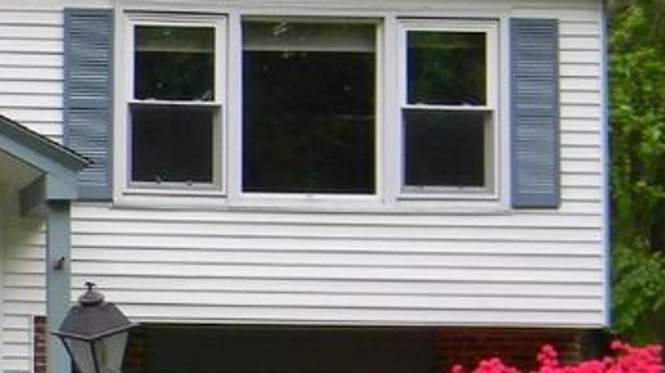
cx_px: -254
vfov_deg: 7.4
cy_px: 320
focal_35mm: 163
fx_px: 2873
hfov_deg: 12.7
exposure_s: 1/307
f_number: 3.8
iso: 112
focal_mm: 7.3
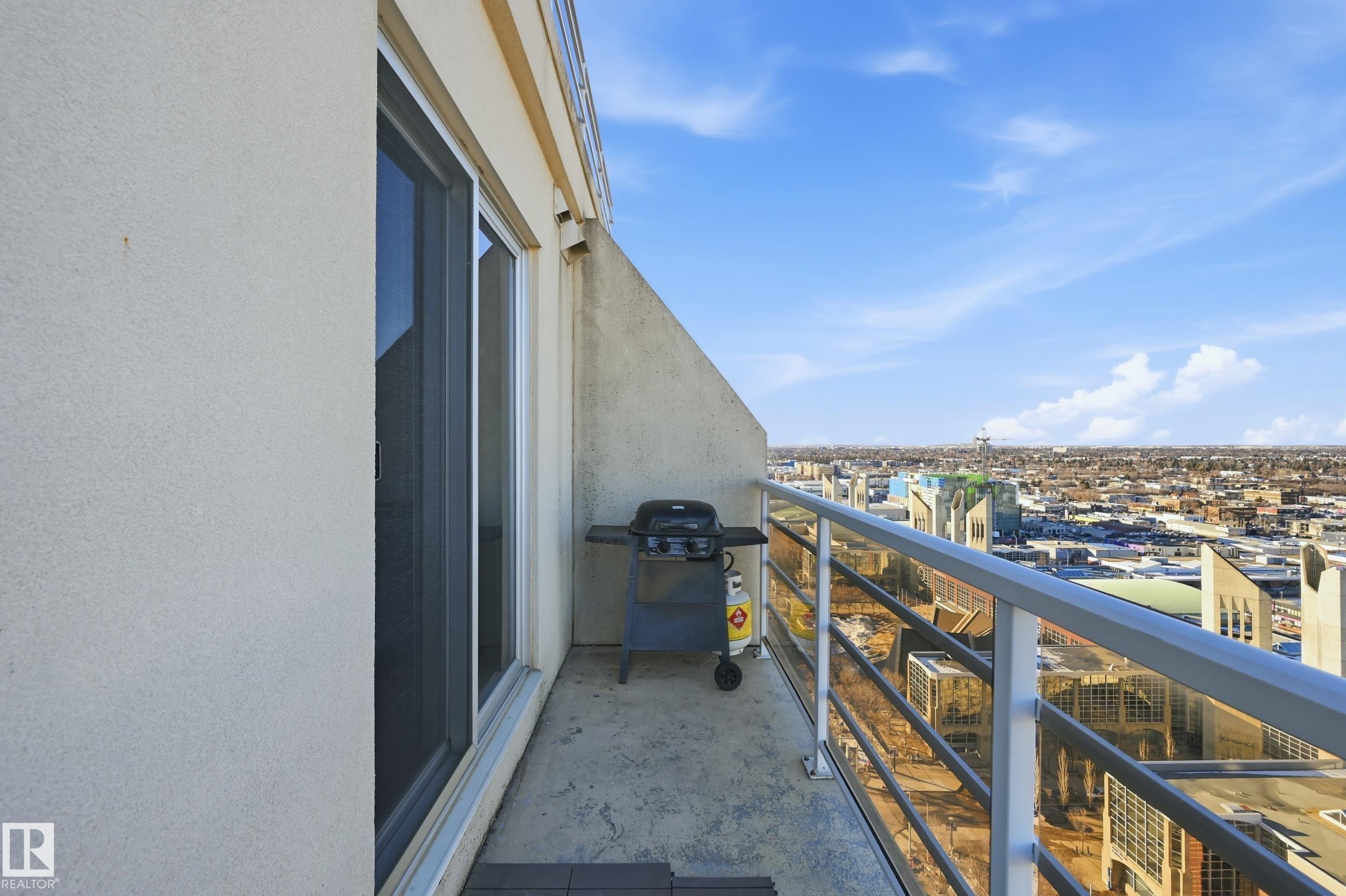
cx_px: 673
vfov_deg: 81.2
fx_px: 523
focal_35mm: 14
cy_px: 448
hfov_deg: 104.3
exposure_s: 1/640
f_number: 8
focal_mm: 14
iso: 100
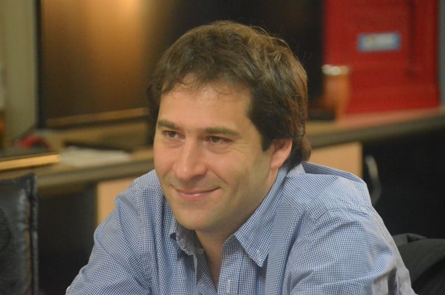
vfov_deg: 4.6
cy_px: 148
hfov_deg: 6.9
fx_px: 3701
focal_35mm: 300
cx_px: 222
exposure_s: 1/100
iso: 6400
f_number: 5.6
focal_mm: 200
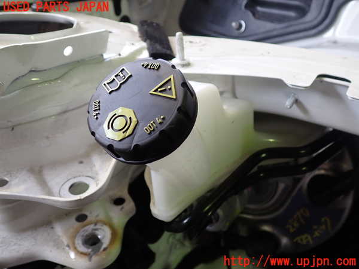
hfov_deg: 60.0
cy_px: 134
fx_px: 311
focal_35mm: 30
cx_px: 180
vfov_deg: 46.8
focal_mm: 5.4
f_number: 2.3
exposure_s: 1/100
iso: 200
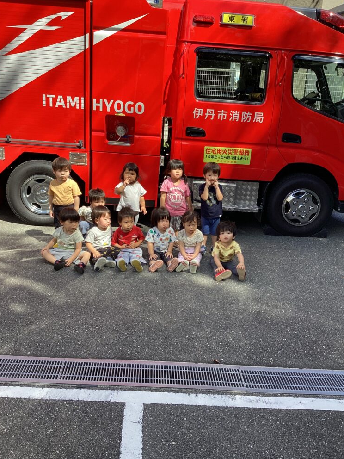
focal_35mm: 32
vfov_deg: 56.8
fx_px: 424
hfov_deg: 44.2
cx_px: 171
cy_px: 228
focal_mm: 3.3
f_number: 2.4
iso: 25
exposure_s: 1/259
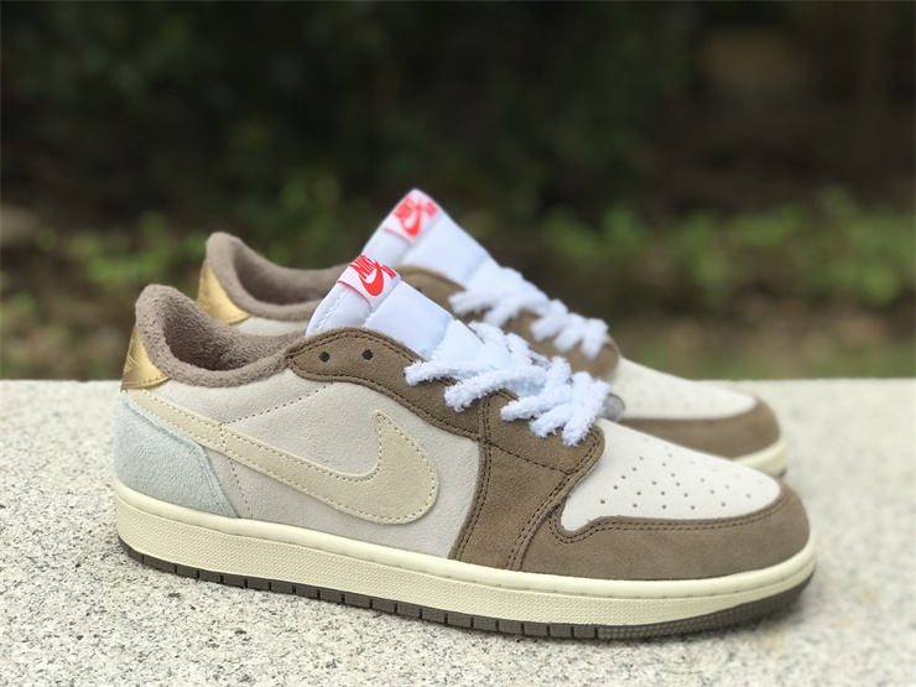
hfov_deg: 33.8
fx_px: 1508
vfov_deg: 25.7
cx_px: 458
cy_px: 344
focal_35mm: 57
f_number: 2.8
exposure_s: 1/100
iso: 25
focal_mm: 6.6
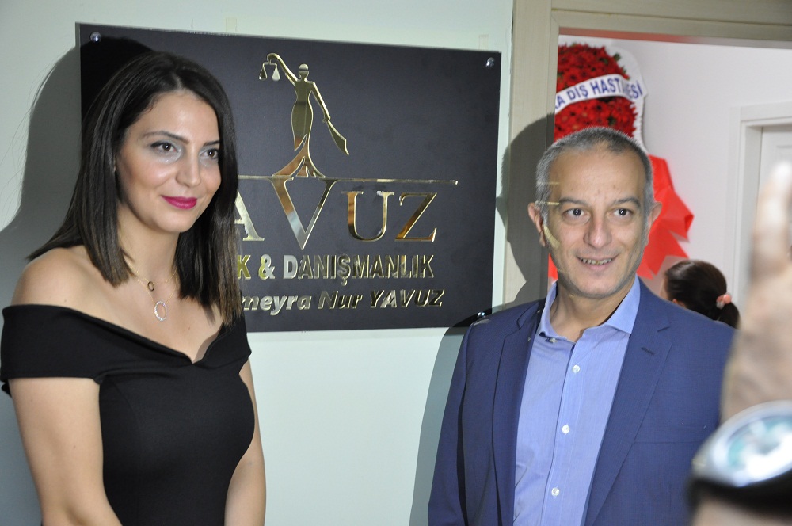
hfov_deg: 38.9
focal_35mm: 51
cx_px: 396
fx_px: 1121
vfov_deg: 26.4
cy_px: 263
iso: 1000
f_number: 4.2
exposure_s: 1/13
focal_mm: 34
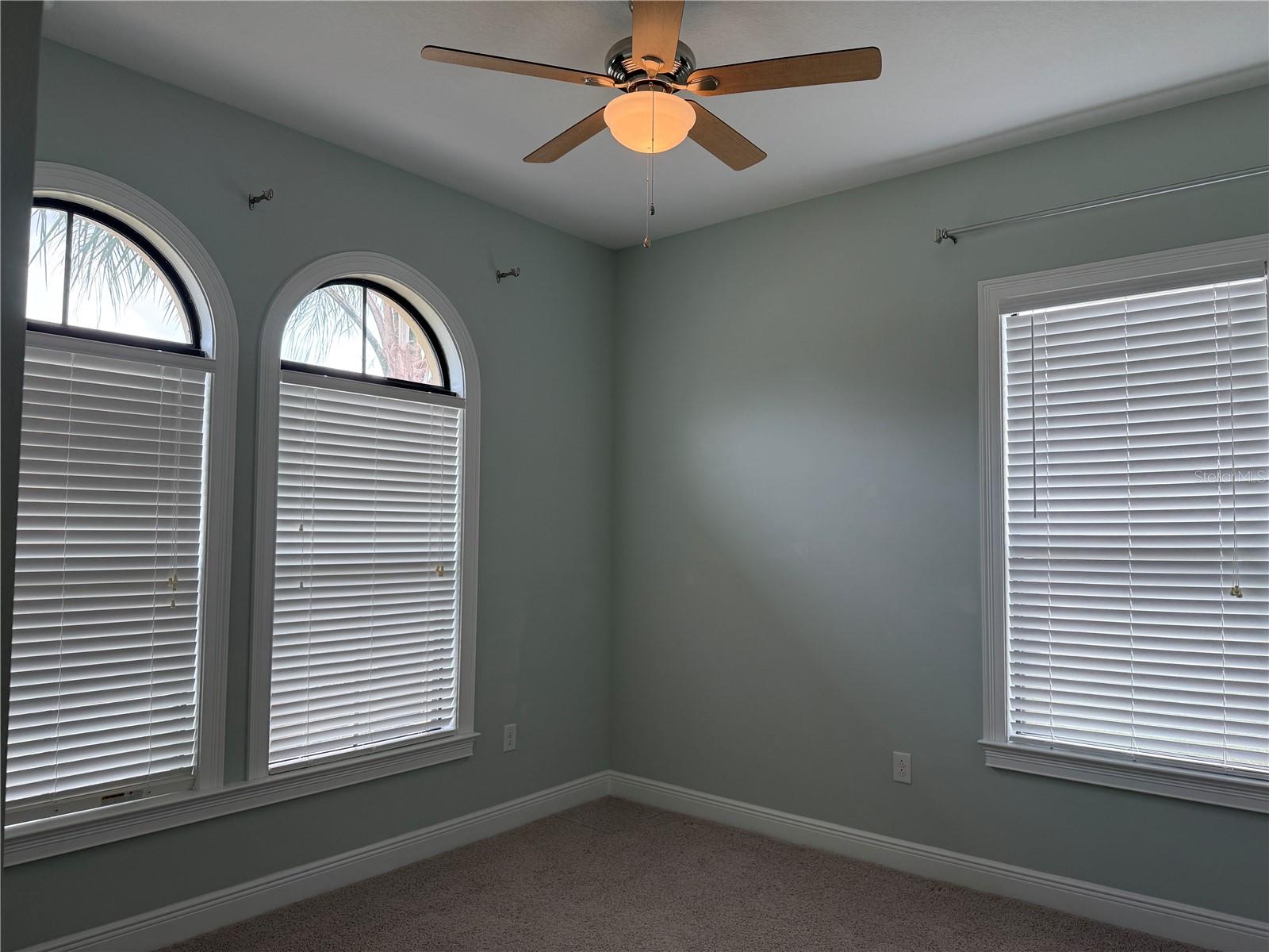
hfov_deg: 71.6
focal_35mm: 24
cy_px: 476
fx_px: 880
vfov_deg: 56.8
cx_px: 634
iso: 100
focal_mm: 6.76
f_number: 1.78
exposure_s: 1/250
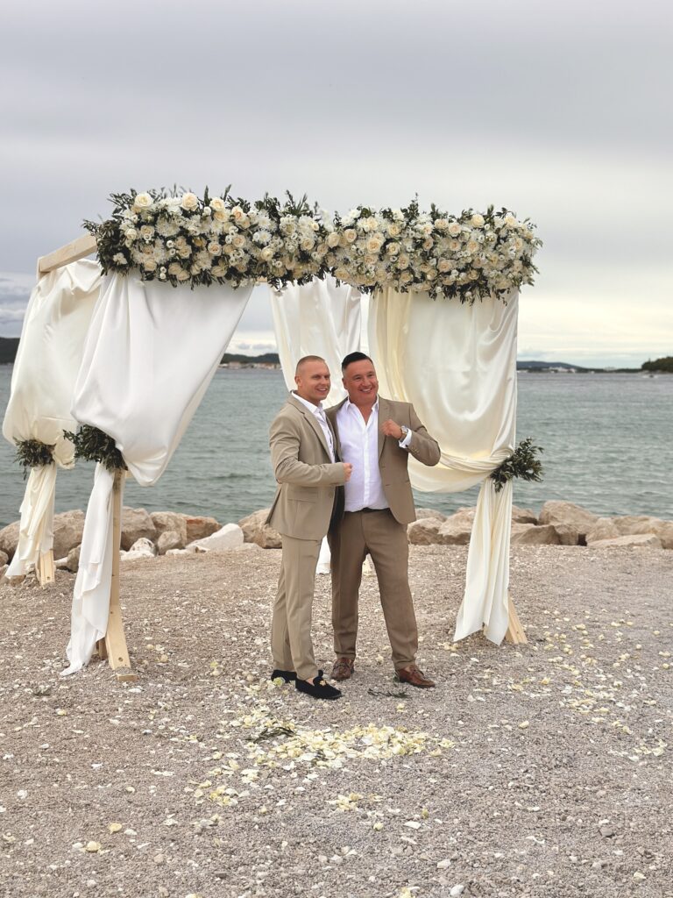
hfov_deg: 30.3
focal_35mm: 48
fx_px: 1244
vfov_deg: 39.7
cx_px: 336
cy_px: 449
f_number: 1.78
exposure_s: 1/2532
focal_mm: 6.86
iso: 80
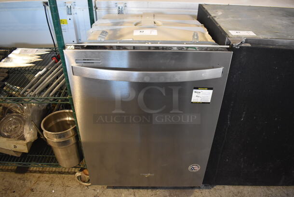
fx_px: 221
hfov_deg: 67.3
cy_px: 98
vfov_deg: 48.0
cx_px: 147
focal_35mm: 27
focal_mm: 18
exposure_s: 1/125
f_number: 3.5
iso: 2500
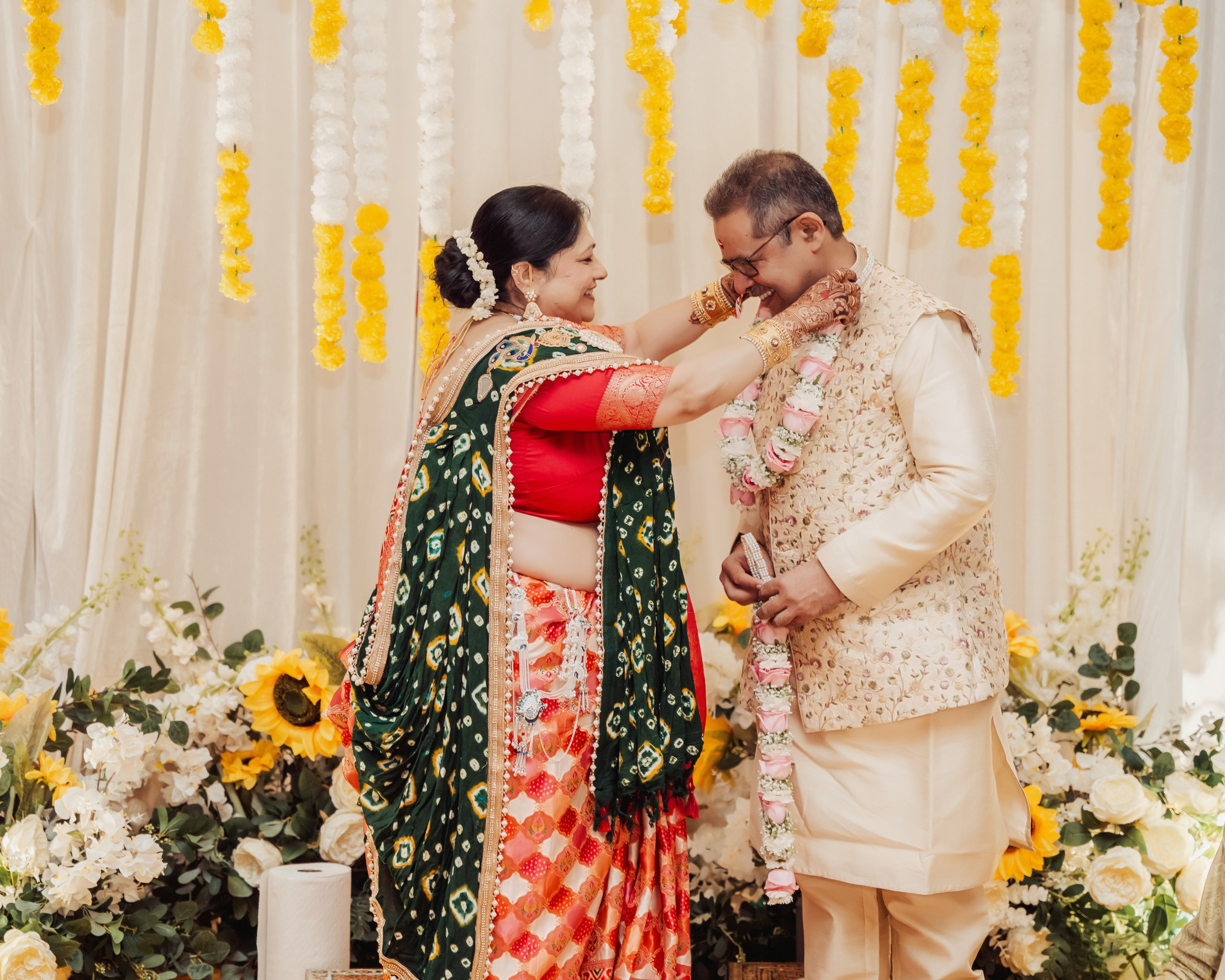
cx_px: 598
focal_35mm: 79
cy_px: 491
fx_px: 2864
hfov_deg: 24.1
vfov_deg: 19.4
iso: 640
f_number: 2.8
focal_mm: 70
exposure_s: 1/250
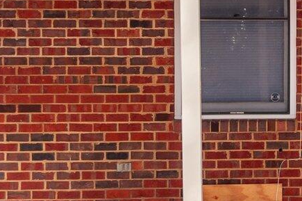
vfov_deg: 9.4
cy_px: 54
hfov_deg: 13.3
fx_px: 1223
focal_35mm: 146
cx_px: 451
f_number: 5.6
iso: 400
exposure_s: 1/125
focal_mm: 31
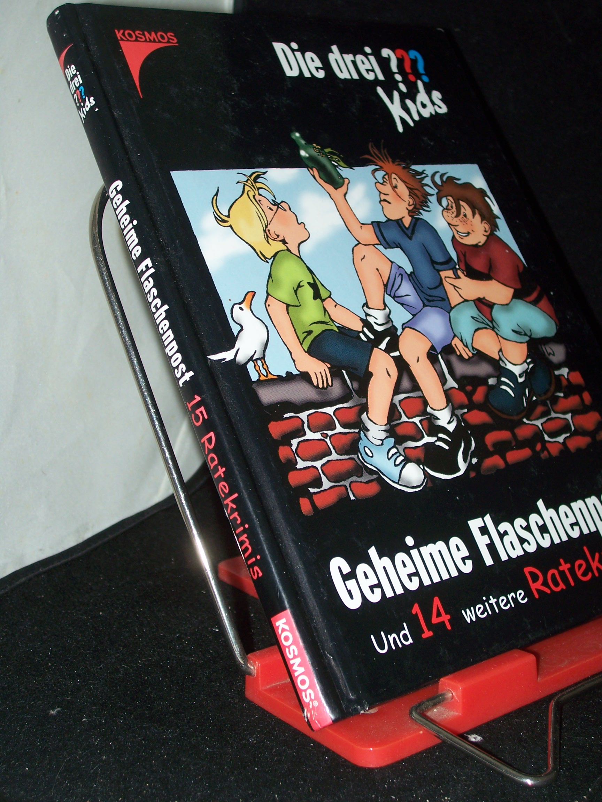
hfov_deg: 27.5
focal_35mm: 53
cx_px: 301
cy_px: 401
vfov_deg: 36.2
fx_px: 1229
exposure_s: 1/80
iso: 80
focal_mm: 8.7
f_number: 3.2
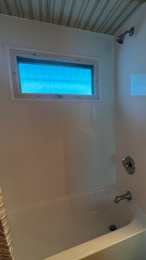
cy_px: 130
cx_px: 104
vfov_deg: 89.6
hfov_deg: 56.2
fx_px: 131
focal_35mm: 19
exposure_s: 1/60
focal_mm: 1.57
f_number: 1.8
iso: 500
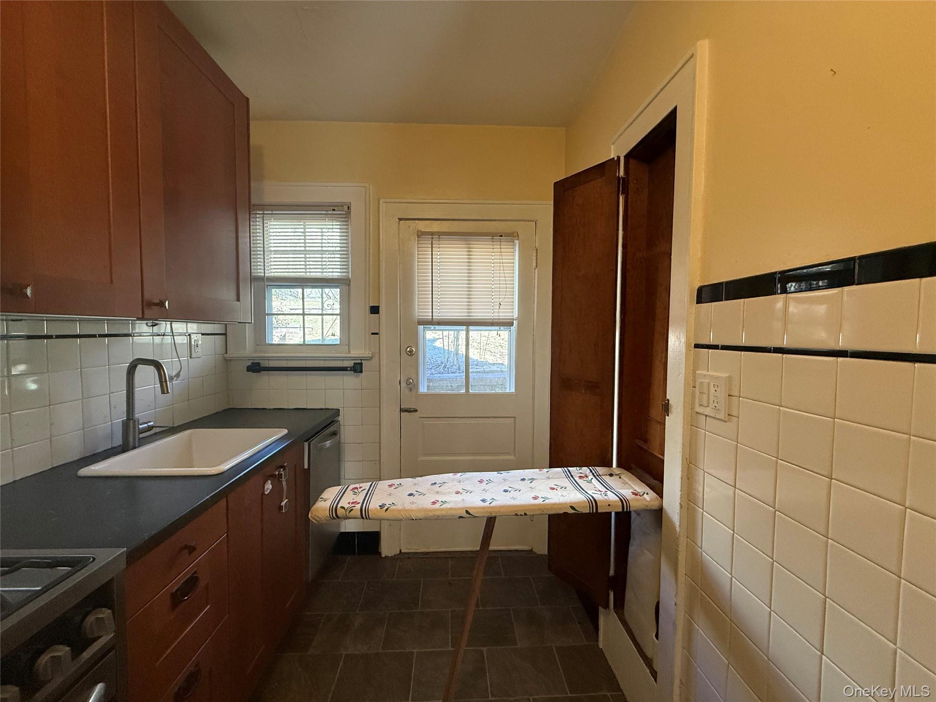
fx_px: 379
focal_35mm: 14
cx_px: 468
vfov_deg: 85.7
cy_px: 351
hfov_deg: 102.1
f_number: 2.2
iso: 500
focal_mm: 2.22
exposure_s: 1/120
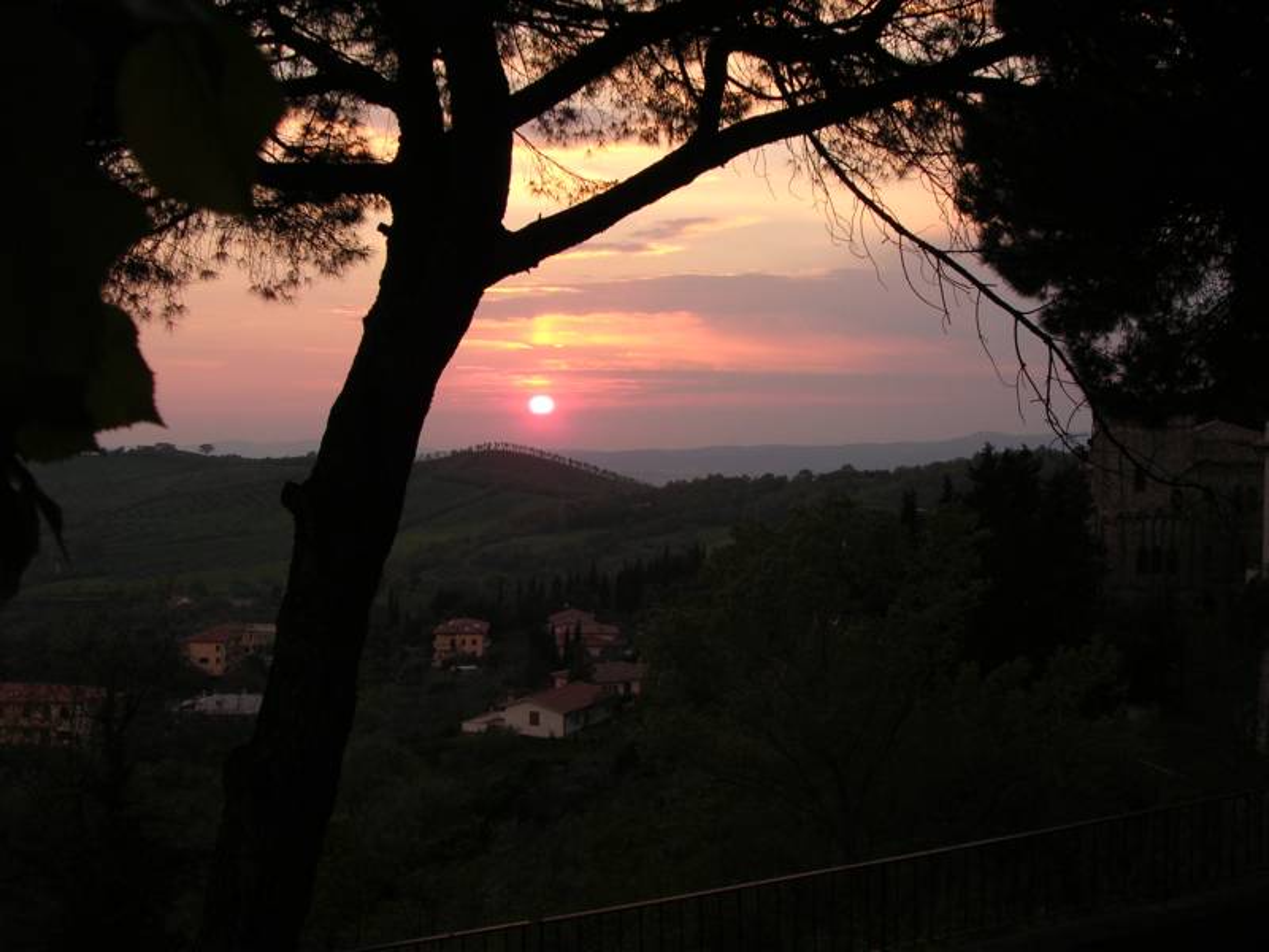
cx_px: 634
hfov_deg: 41.2
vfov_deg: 31.5
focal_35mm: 46
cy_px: 476
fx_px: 1686
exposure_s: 1/156
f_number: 3
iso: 100
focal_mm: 7.1
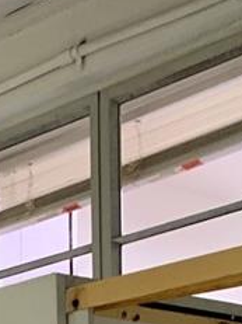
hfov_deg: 10.5
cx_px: -148
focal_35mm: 135
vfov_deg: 12.0
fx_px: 1260
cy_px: 759
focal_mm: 4.25
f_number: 1.8
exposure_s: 1/60
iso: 125
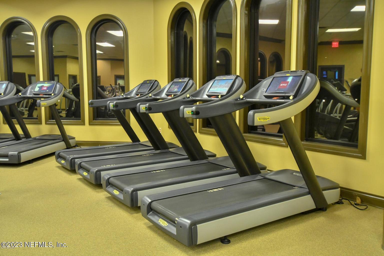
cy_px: 128
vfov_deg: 40.0
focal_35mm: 33
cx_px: 192
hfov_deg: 57.2
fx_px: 352
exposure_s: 1/10
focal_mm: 22
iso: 2000
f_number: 8
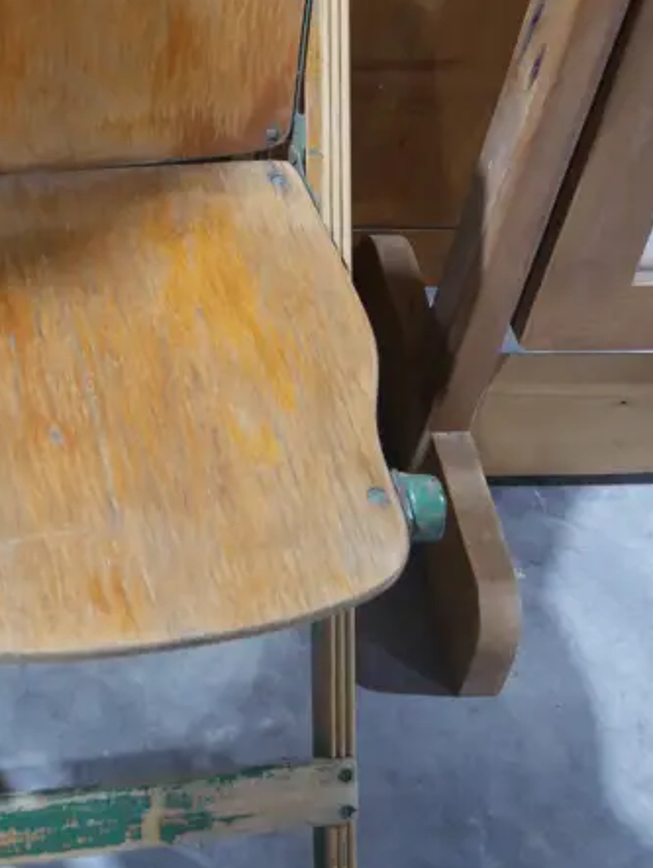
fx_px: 1859
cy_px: 90
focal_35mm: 74
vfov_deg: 25.5
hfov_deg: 19.6
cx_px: 72
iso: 1000
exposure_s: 1/60
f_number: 3.6
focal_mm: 16
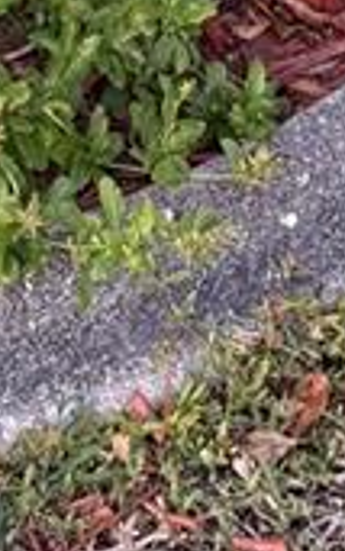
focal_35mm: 179
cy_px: -1302
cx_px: 239
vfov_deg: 8.7
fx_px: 2691
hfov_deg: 7.3
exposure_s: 1/765
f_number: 1.78
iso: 80
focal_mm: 6.76
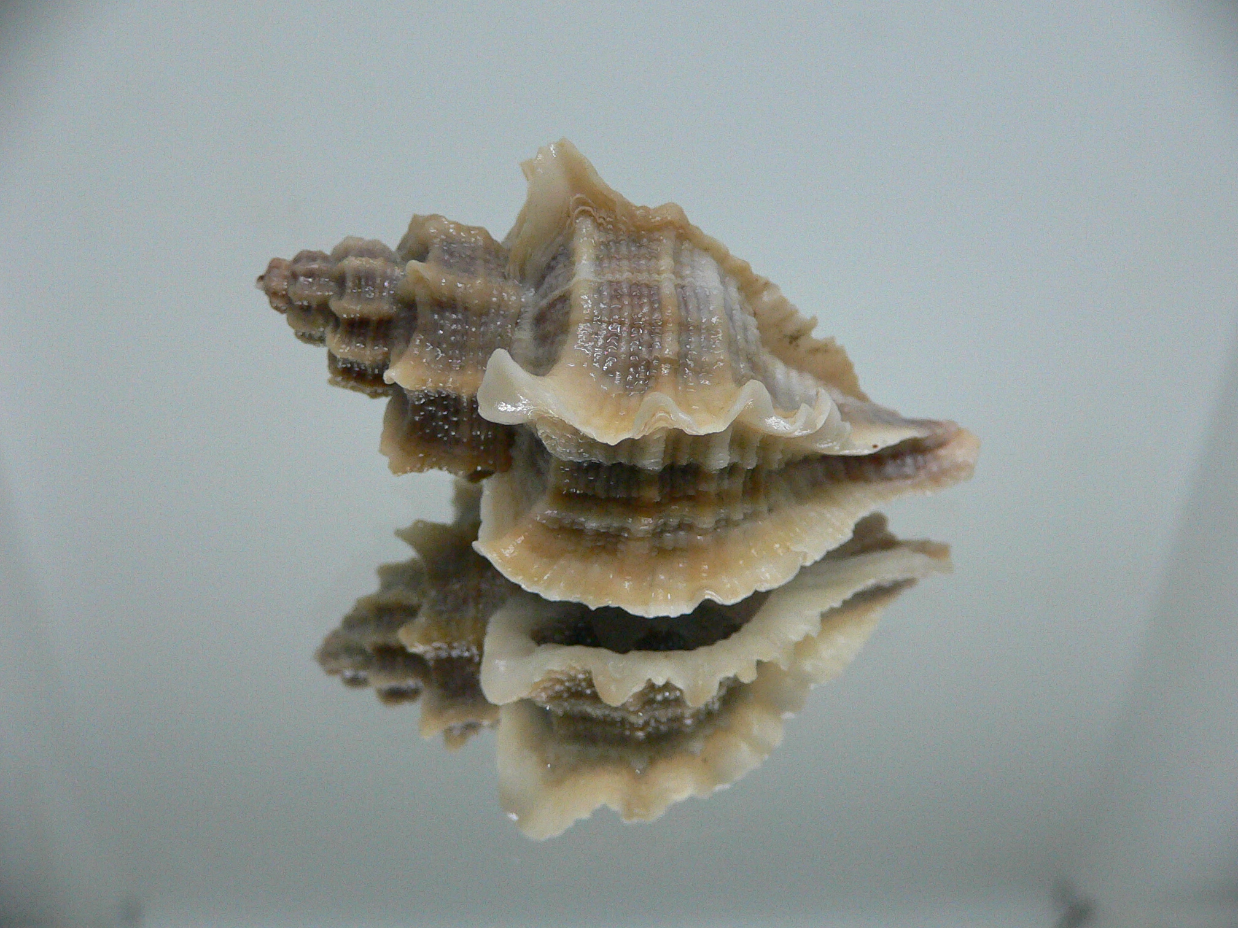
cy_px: 464
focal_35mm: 35
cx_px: 619
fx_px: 1252
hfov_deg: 52.6
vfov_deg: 40.7
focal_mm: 4.6
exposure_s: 1/50
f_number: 2.8
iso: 200
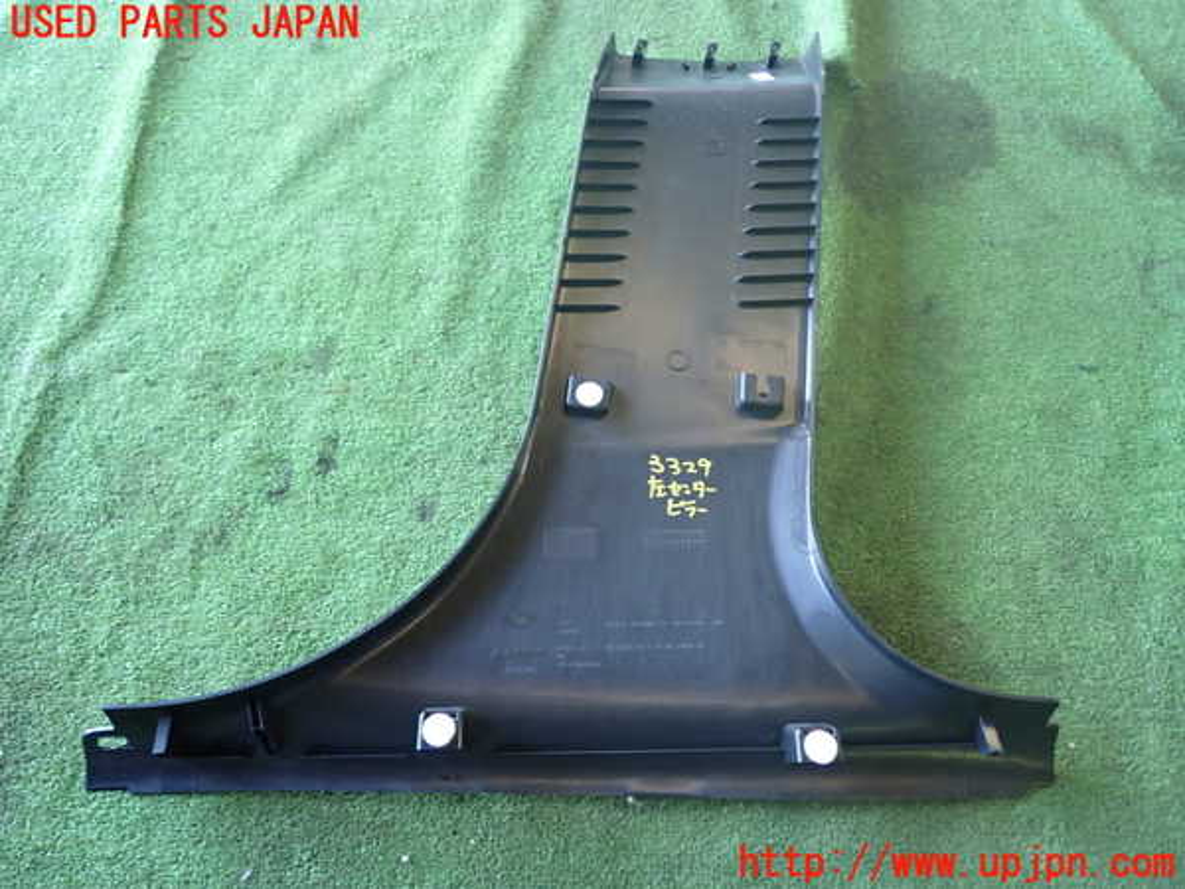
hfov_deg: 63.4
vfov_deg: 49.7
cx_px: 592
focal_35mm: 28
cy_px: 444
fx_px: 959
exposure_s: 1/30
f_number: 2.2
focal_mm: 5.05
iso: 250
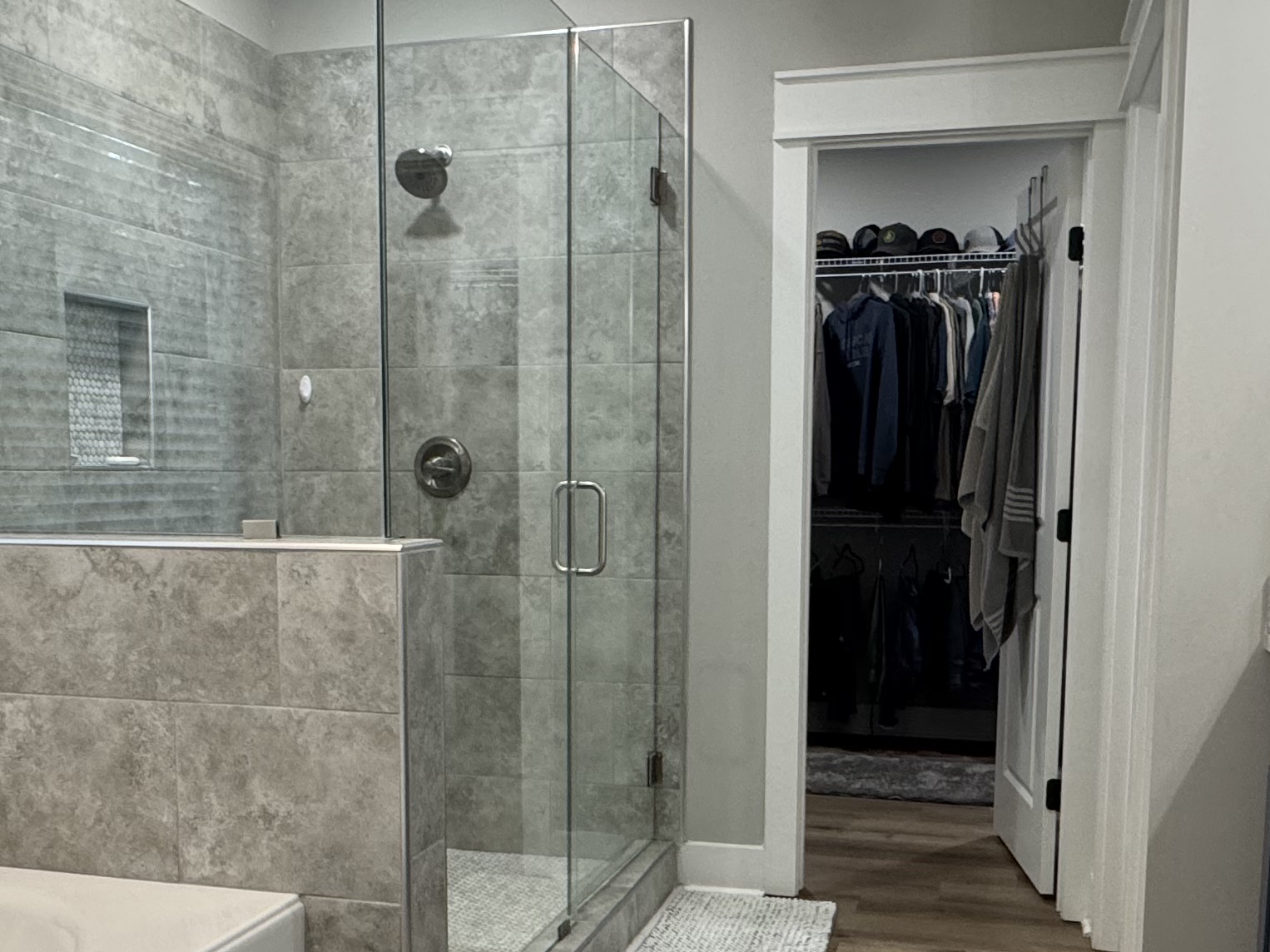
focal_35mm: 37
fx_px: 1357
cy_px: 619
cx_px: 639
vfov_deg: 38.3
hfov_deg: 50.1
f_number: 2.2
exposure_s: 1/60
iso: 250
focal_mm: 2.22
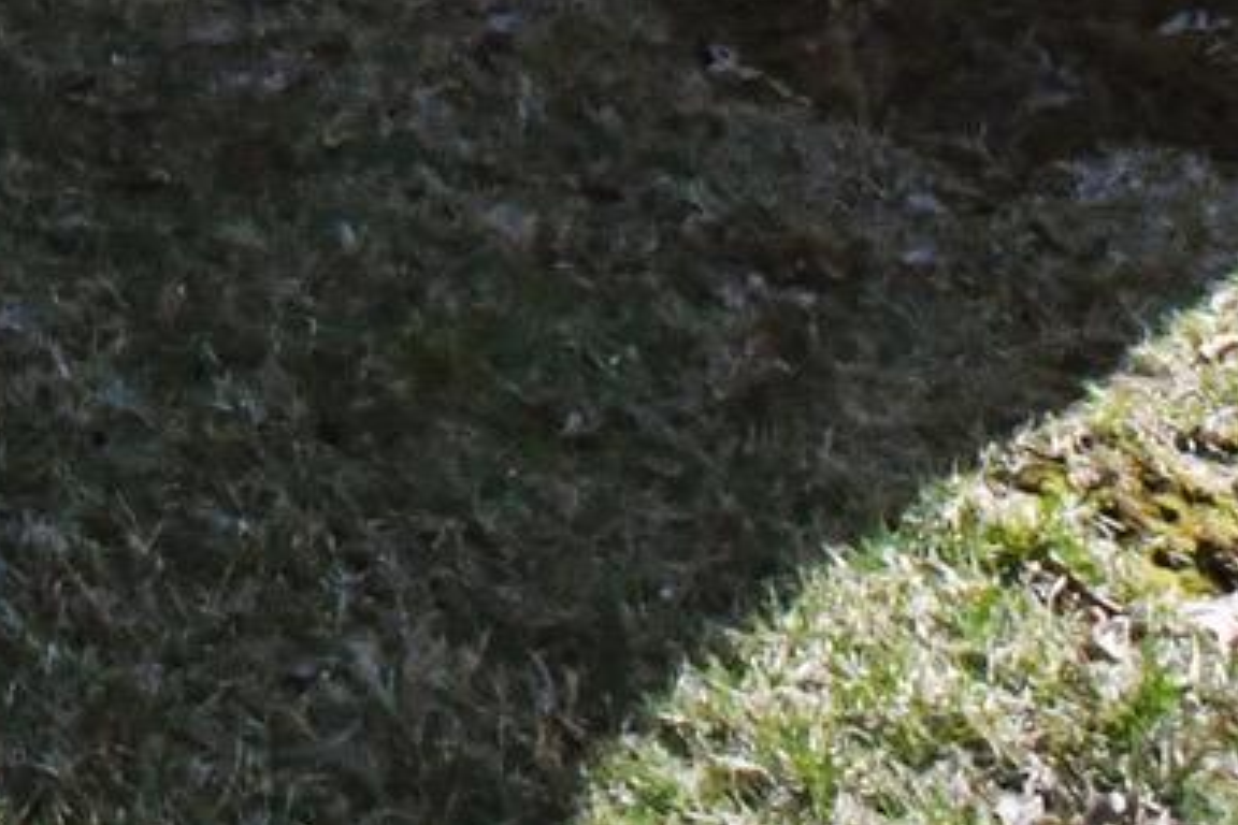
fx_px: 2751
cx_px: -716
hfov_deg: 20.8
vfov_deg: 12.1
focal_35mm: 80
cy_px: -1365
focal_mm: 10
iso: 4000
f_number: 22
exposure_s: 1/640
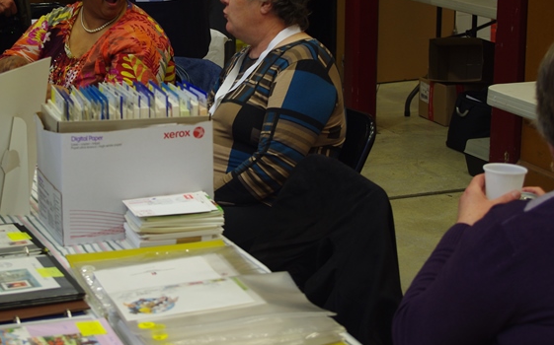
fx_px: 1222
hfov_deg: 25.4
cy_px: 95
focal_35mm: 81
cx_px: 202
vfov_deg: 16.0
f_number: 4.5
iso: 200
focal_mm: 35
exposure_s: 1/20
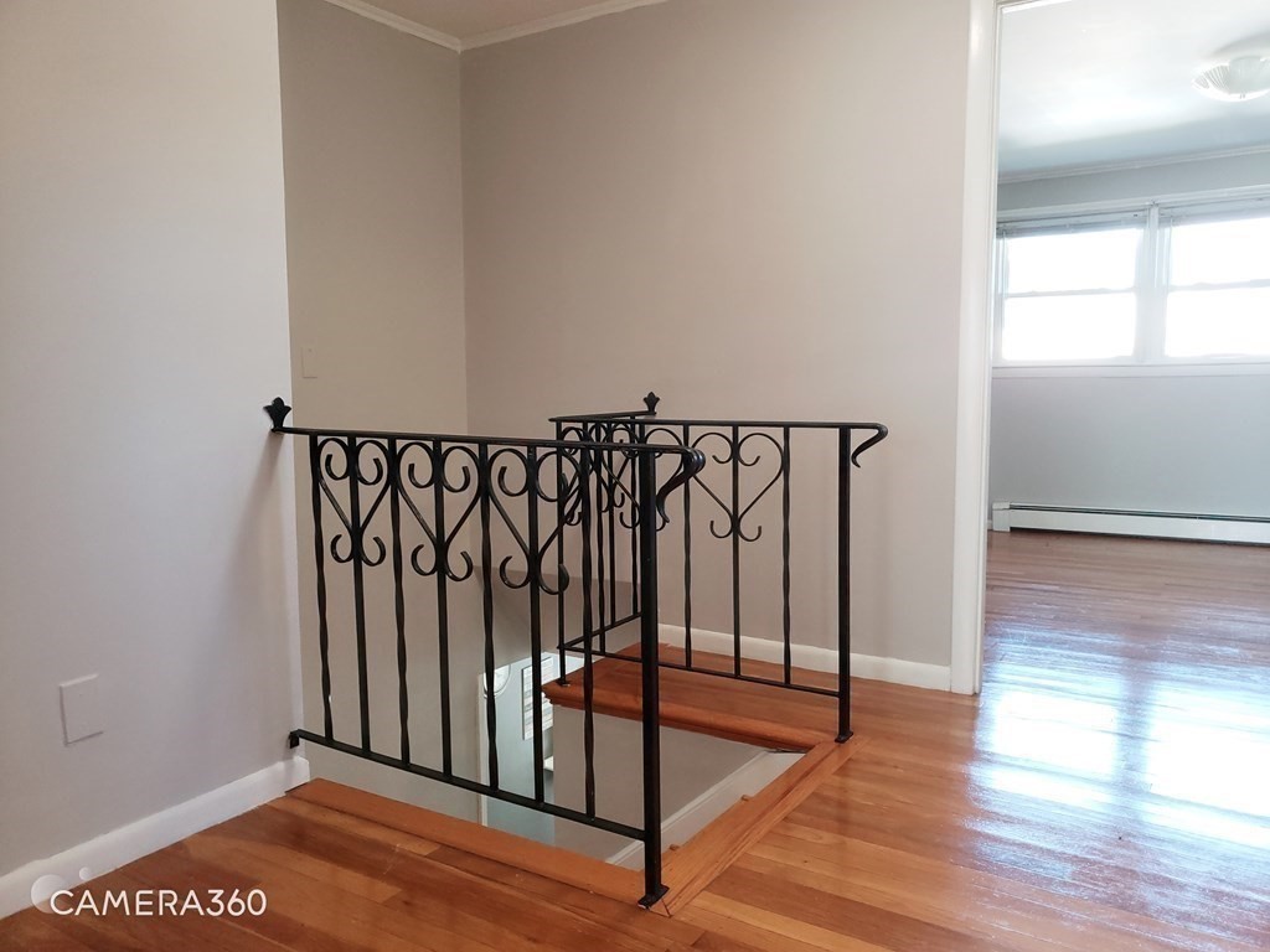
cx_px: 635
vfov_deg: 53.1
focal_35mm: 26
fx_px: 954
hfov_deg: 67.3
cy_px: 476
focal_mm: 4.3
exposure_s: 1/60
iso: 130
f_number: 1.5
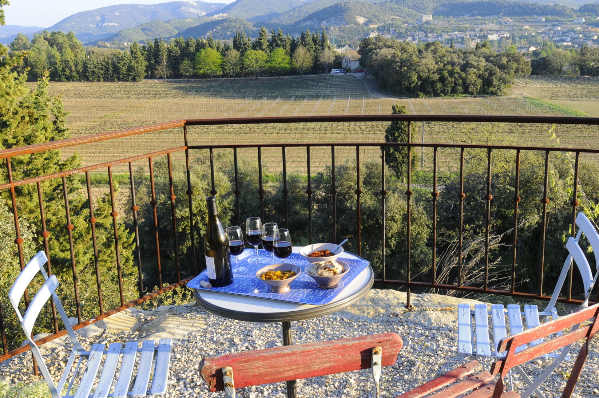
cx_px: 309
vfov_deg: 31.8
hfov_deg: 46.4
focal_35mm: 42
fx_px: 698
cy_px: 200
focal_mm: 24
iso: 200
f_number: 11
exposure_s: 1/40
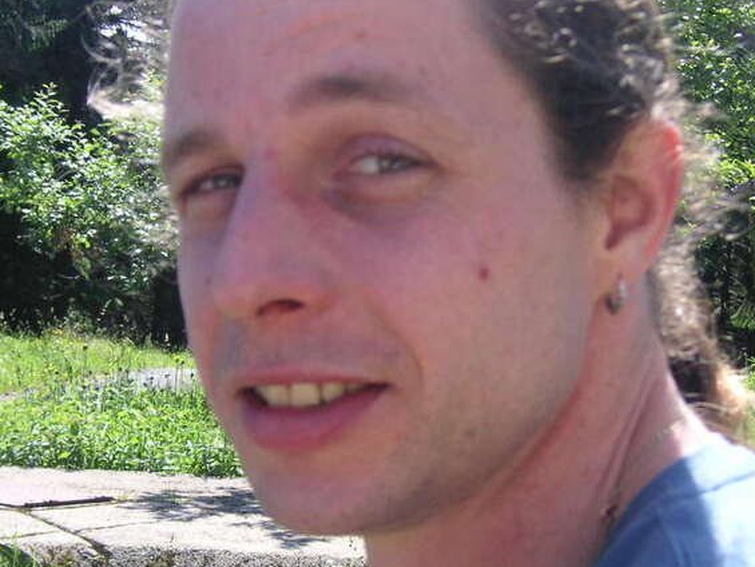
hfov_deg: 26.0
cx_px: 385
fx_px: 1636
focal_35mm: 75
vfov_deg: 19.6
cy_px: 289
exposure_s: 1/250
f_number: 3.6
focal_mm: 8.9
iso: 50
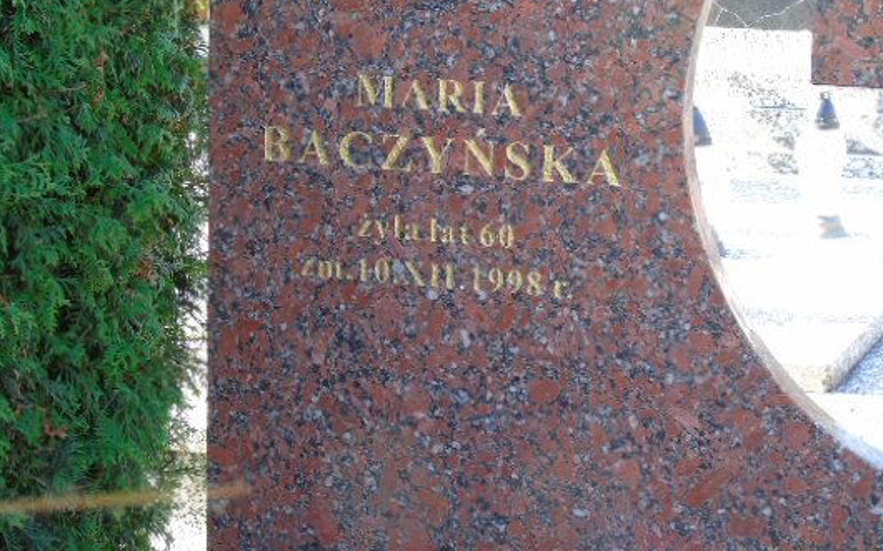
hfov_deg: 19.8
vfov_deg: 12.4
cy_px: 191
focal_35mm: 105
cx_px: 448
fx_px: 2526
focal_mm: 15
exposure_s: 1/40
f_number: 4.1
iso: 80
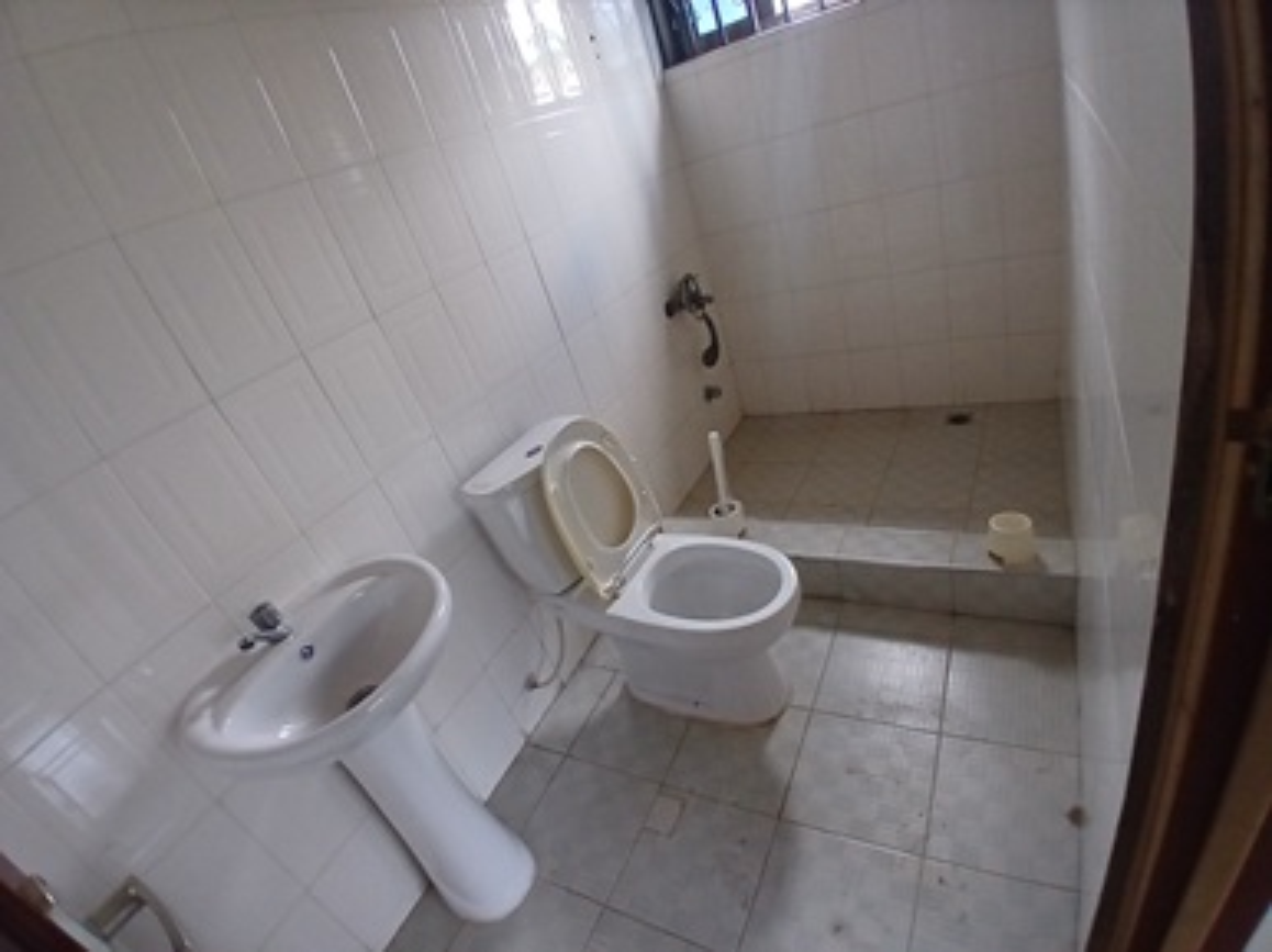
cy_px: 476
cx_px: 636
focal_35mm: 17
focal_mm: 1.4
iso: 250
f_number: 2.2
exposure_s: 1/33.3
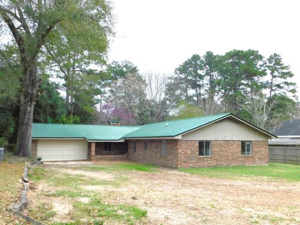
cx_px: 150
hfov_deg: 60.0
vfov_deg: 46.8
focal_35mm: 30
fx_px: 260
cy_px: 112
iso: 125
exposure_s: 1/400
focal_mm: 5.3
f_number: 3.2
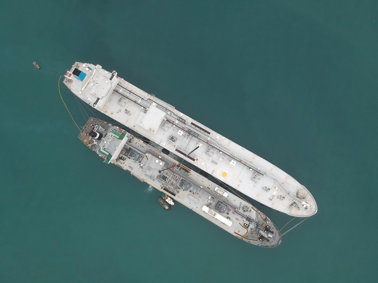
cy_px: 142
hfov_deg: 69.4
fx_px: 273
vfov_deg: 54.9
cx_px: 189
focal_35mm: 25
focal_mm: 4.49
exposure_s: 1/80
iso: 100
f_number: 2.6
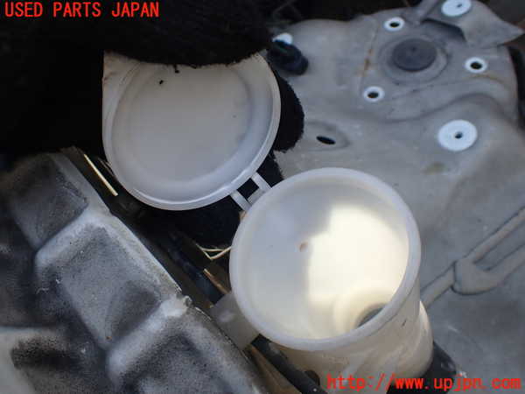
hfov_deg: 60.0
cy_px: 197
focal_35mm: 30
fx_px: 455
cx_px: 262
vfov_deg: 46.8
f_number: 3.2
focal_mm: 5.4
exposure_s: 1/125
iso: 100
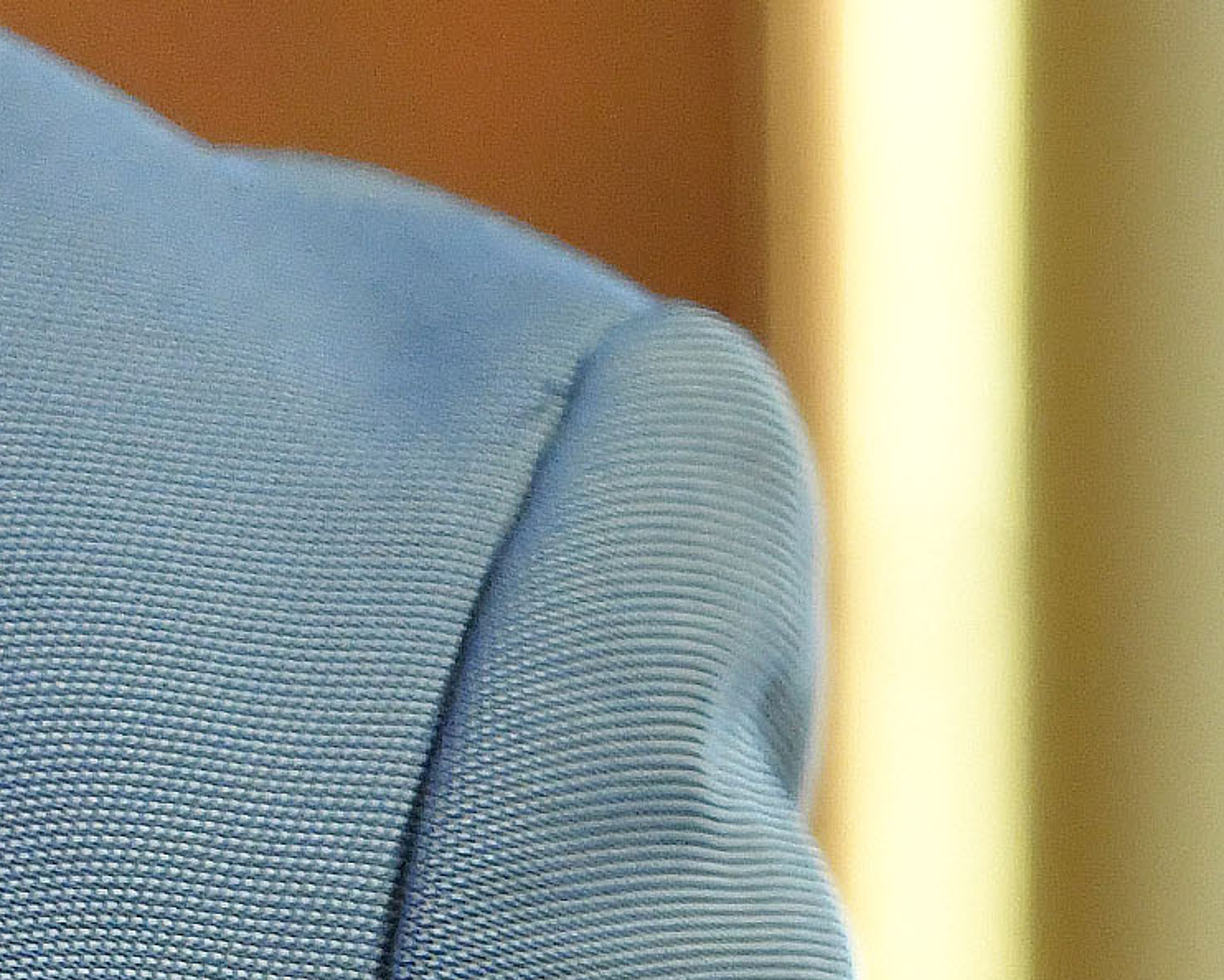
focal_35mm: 809
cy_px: -823
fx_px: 29314
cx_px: -1659
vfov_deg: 1.9
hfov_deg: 2.4
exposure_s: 1/200
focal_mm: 160
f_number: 4
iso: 2000
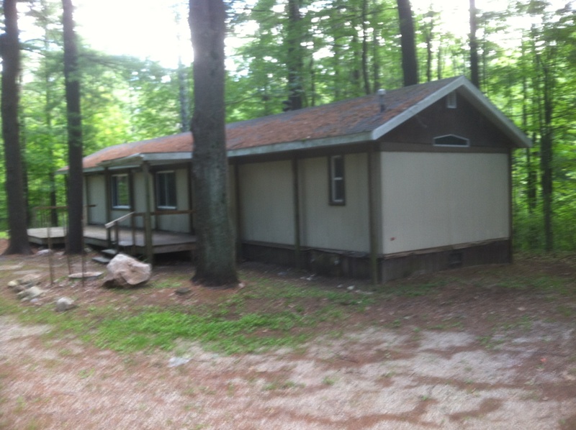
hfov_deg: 52.7
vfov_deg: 40.6
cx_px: 288
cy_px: 215
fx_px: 582
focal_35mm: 35
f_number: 2.8
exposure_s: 1/15
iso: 80
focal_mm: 3.85
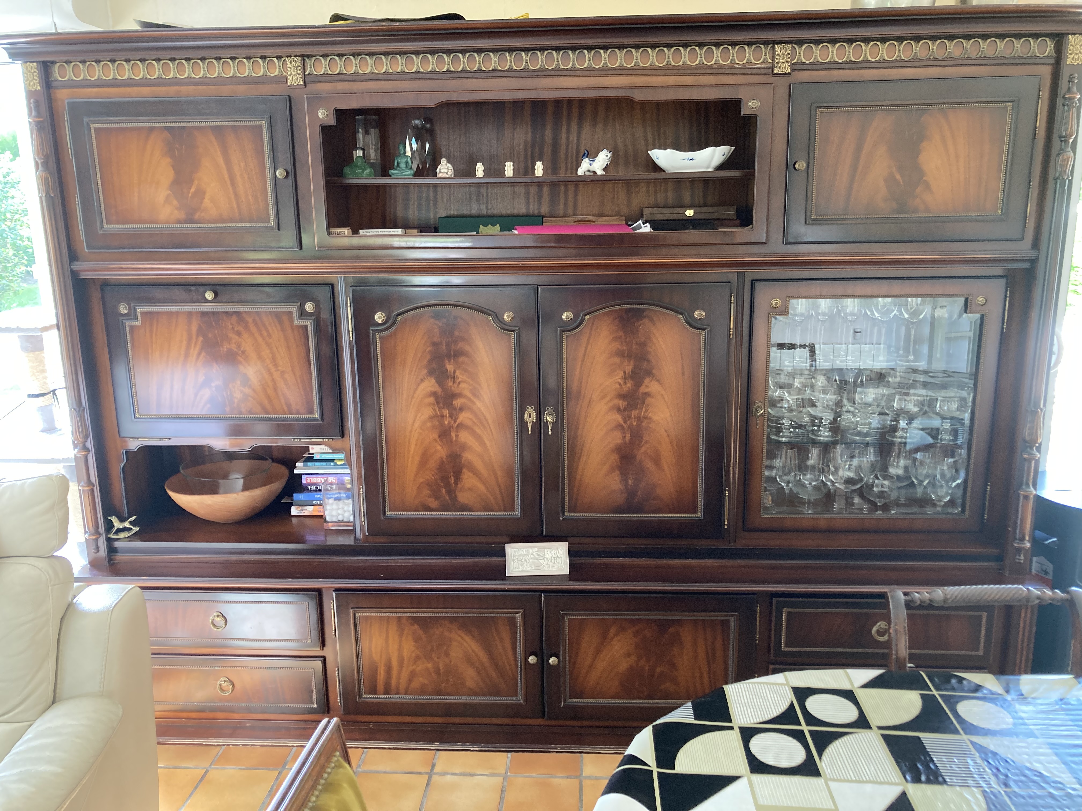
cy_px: 406
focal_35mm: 28
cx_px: 541
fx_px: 875
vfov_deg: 49.7
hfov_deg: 63.4
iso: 160
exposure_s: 1/60
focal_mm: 3.99
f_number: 1.8
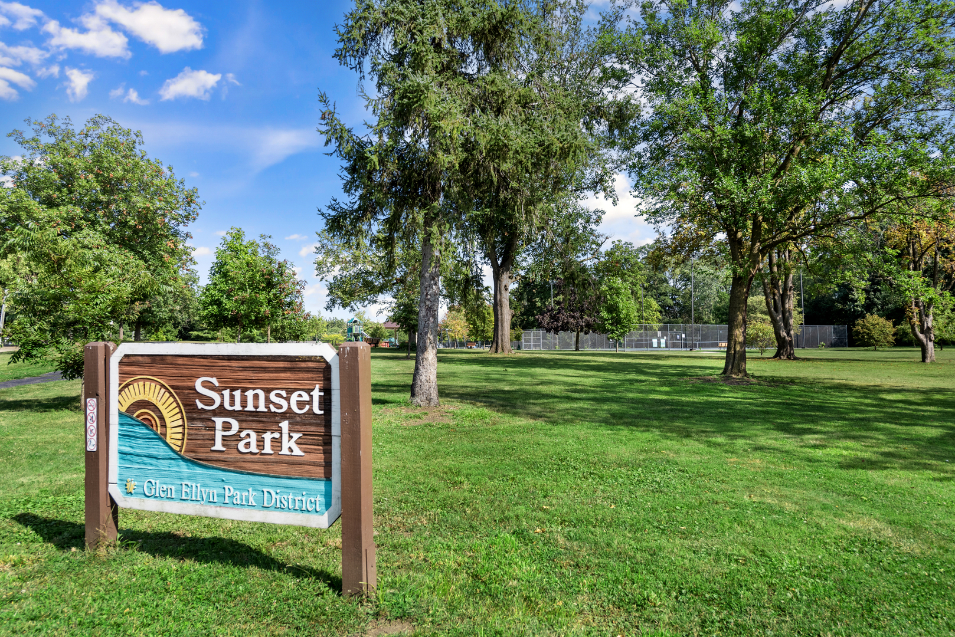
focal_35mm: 24
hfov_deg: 73.7
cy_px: 318
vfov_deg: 53.2
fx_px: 637
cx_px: 478
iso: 320
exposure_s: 1/1250
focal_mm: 24
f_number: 7.1
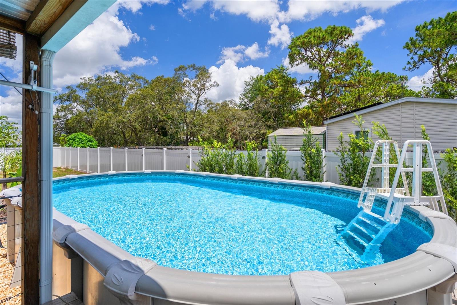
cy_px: 152
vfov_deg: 70.4
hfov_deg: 93.3
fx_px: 216
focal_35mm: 17
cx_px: 228
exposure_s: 1/250
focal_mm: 17
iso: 320
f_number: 8
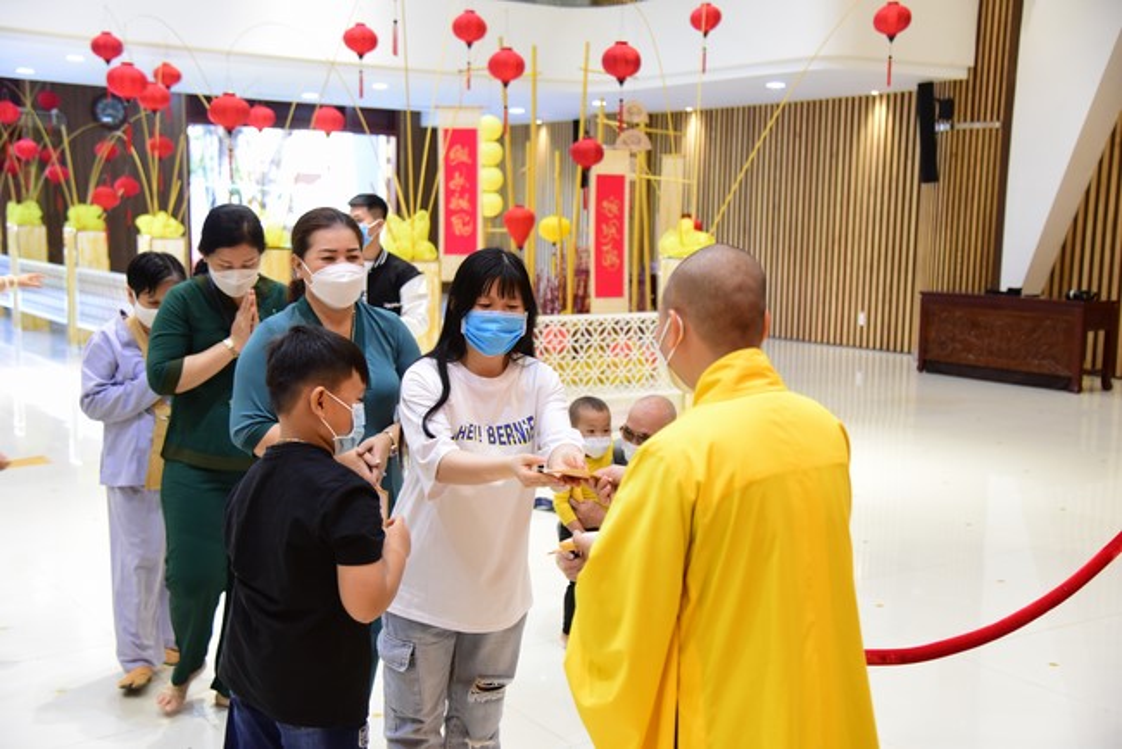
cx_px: 561
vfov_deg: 30.5
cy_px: 374
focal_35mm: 44
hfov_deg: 44.5
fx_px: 1372
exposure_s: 1/125
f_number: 4
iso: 2500
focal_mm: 44
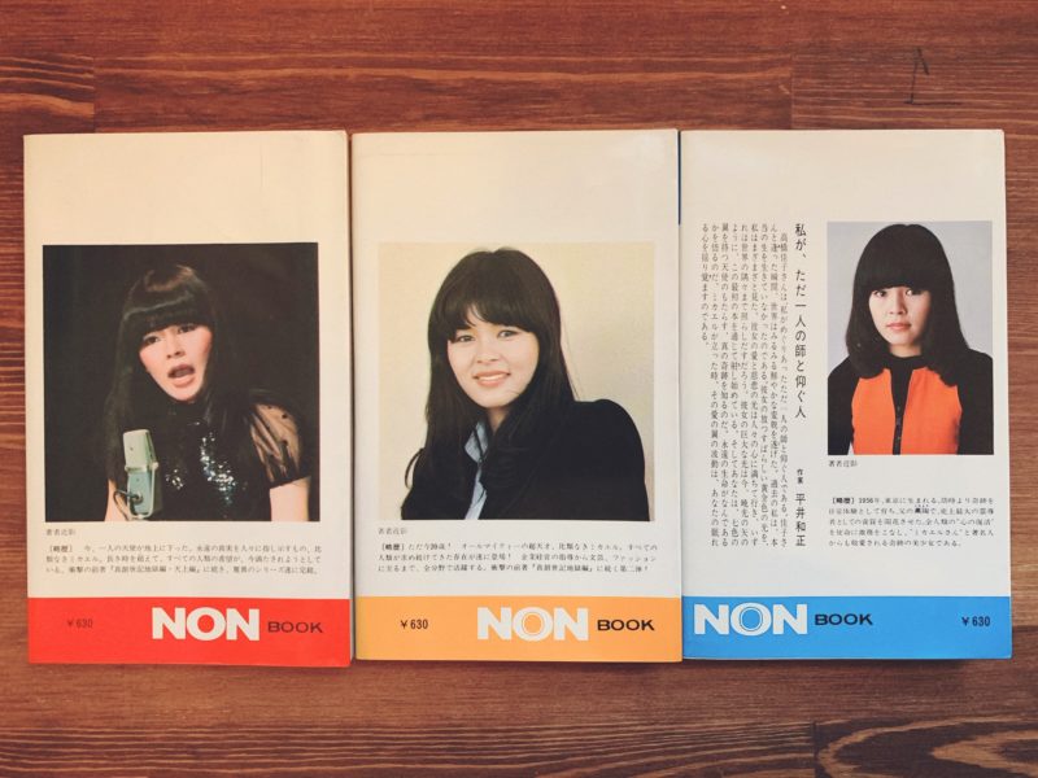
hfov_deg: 67.3
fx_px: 780
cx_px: 519
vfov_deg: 53.1
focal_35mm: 26
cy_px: 389
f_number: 1.8
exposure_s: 1/40
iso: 400
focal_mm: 4.25
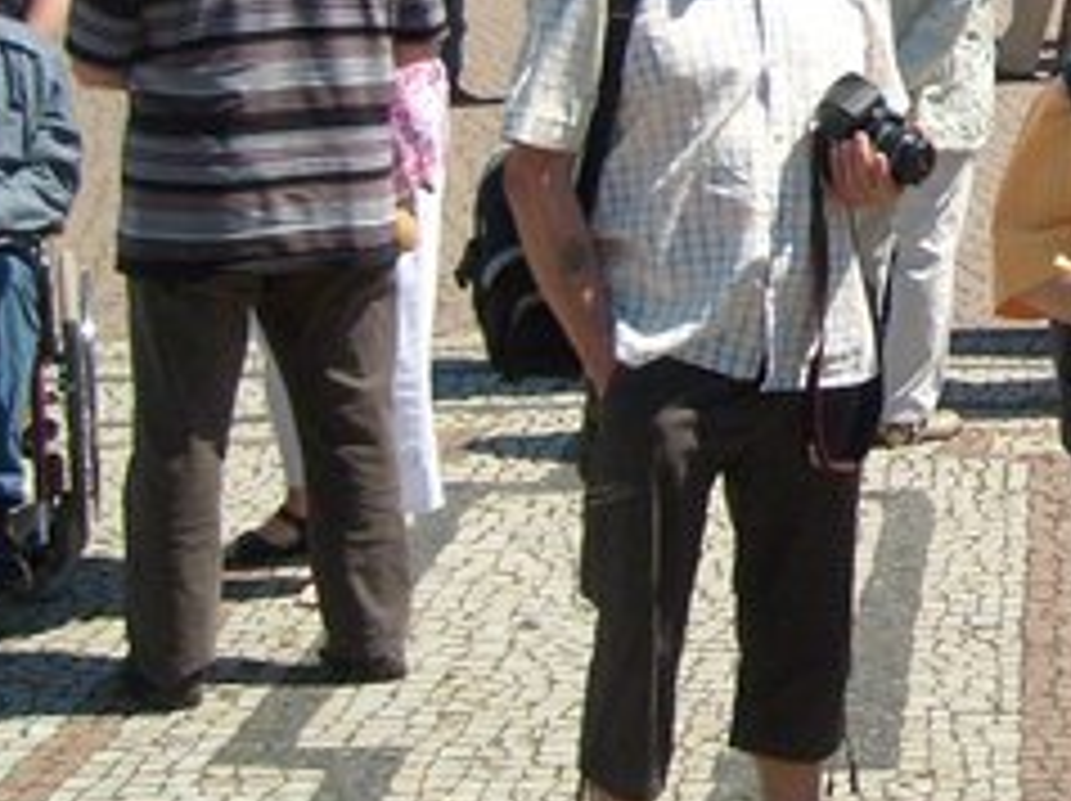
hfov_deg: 17.8
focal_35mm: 103
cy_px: 7
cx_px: 1431
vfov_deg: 14.1
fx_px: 3184
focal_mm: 5.8
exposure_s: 1/250
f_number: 7.1
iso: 80
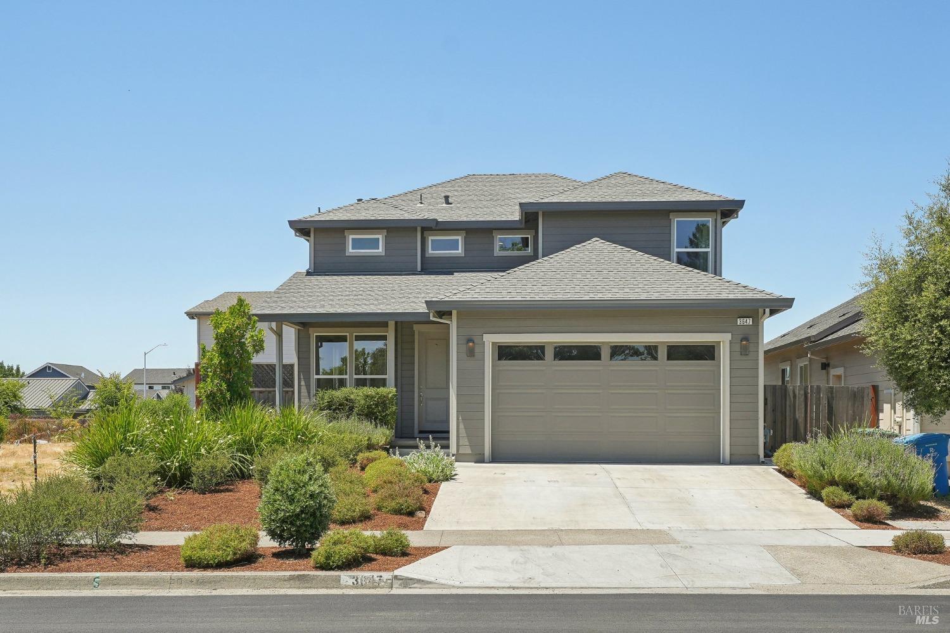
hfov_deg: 55.8
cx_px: 475
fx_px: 897
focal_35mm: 34
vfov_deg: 38.9
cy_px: 316
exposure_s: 1/320
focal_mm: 22.7
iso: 100
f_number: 8
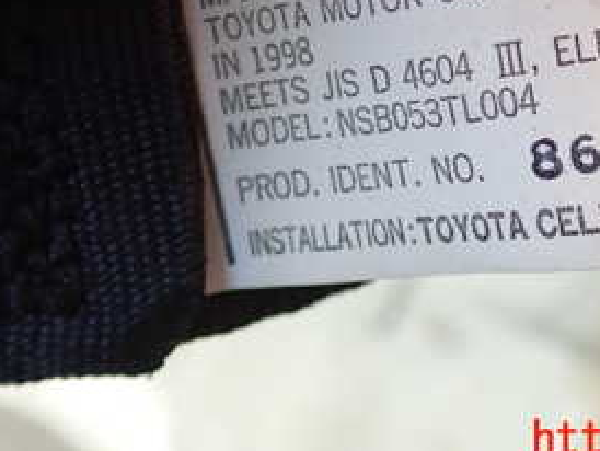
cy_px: -24
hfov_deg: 27.7
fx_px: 1214
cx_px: 370
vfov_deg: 20.2
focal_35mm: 70
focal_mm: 5.79
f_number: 2.4
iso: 200
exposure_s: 1/60
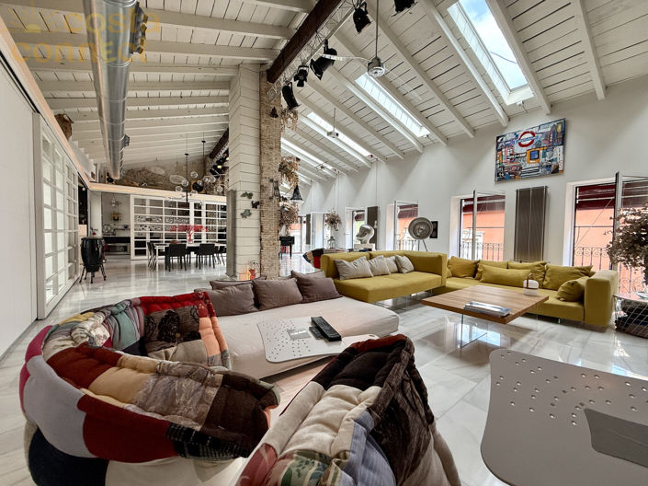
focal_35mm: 14
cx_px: 324
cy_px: 243
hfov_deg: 102.1
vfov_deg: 85.6
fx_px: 262
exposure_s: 1/99
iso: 80
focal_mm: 2.22
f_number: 2.2
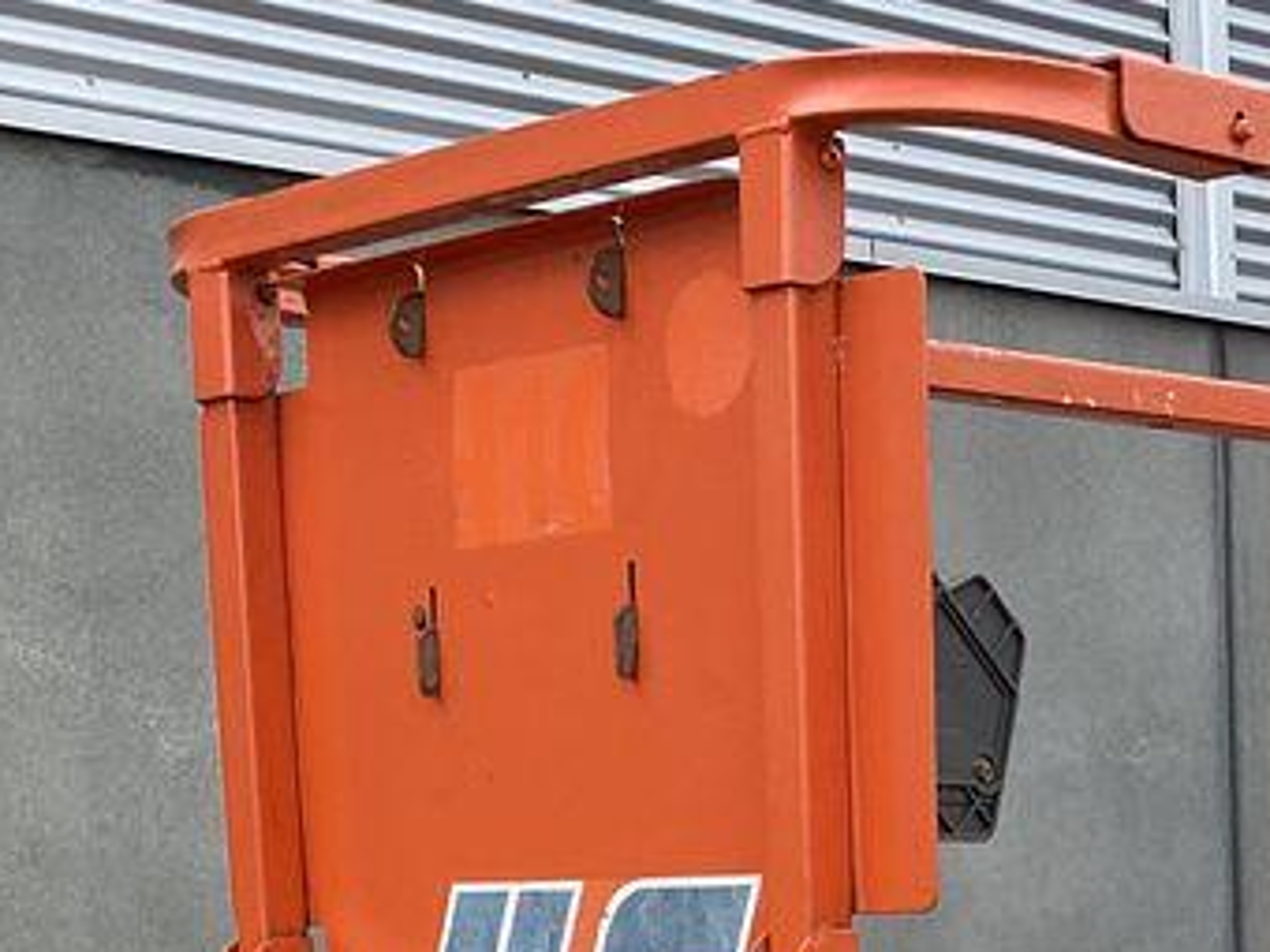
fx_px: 3595
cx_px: 1150
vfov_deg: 13.4
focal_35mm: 98
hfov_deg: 19.6
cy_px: 1773
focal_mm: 4.25
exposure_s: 1/121
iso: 80
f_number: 1.8
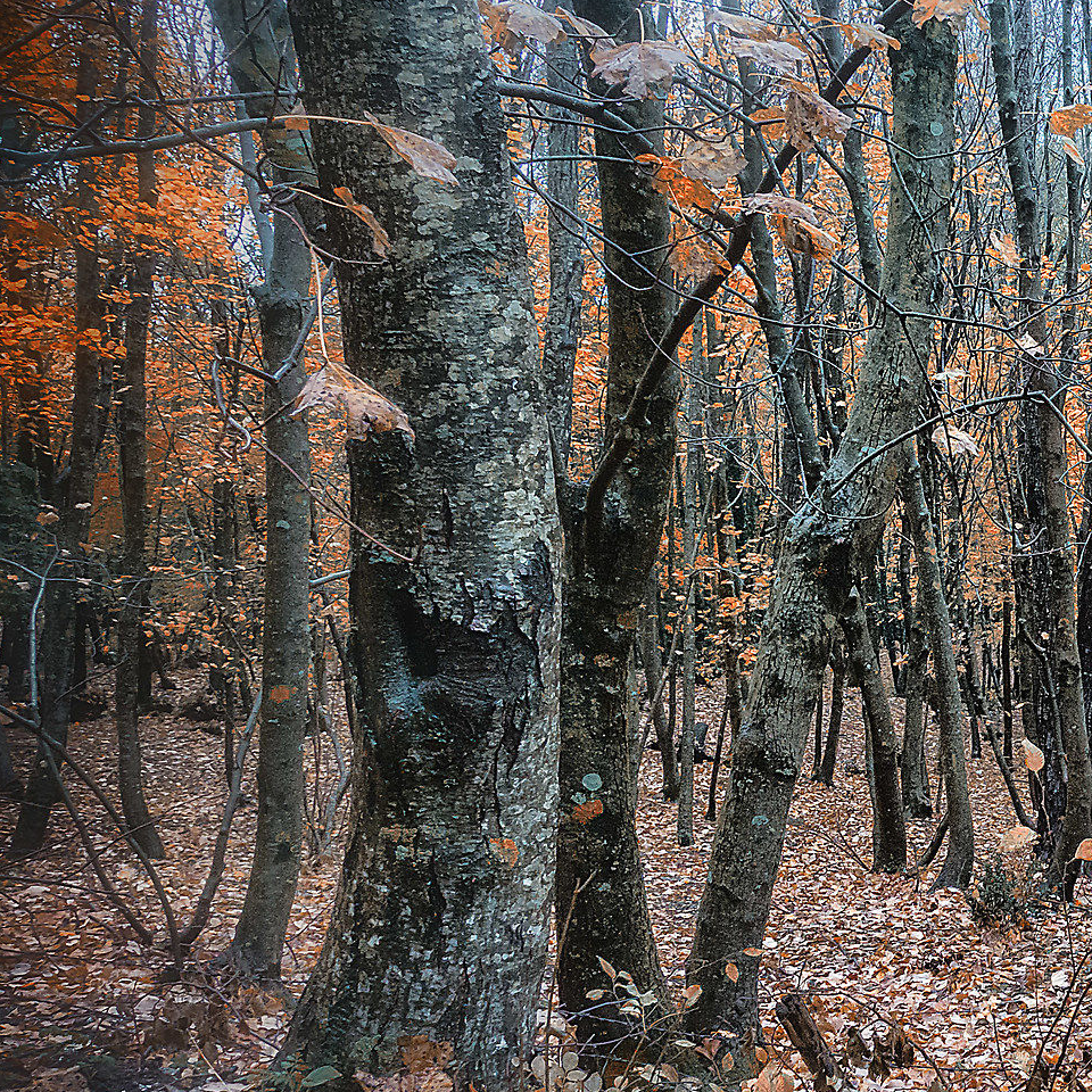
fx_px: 1820
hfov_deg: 29.0
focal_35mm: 51
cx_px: 1298
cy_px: 638
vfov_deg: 33.3
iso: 1600
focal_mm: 8.8
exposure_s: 1/25
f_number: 8
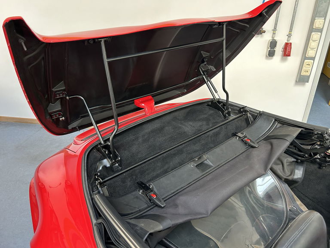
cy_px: 124
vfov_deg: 53.1
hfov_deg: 67.3
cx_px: 165
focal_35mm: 26
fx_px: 248
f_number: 1.5
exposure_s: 1/60
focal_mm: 5.7
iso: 160
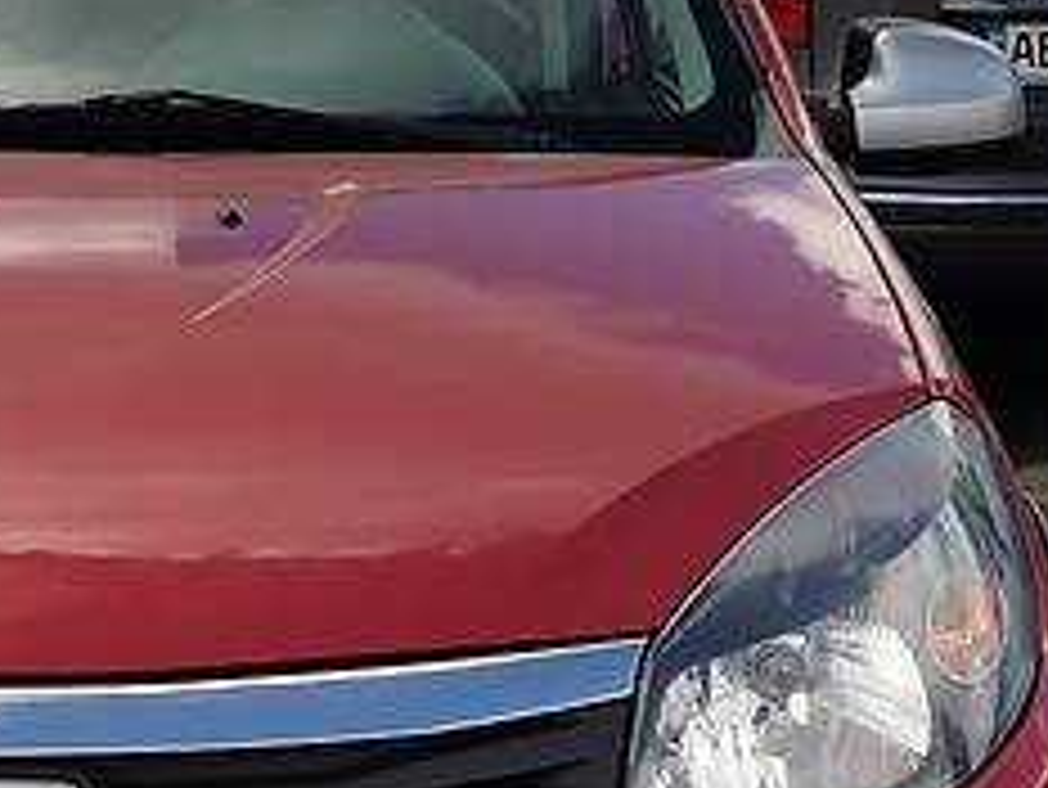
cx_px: 36
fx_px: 3847
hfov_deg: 15.3
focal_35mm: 127
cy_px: 752
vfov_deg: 11.6
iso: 50
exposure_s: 1/2283
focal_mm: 5.6
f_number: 1.6
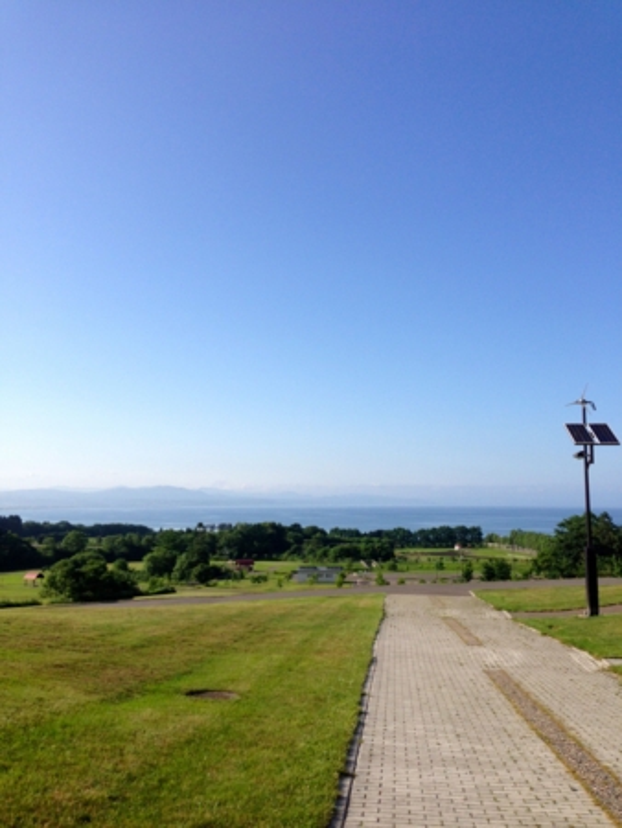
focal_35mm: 33
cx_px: 311
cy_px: 414
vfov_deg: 55.3
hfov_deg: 43.0
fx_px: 790
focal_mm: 4.13
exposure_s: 1/1808
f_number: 2.4
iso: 50
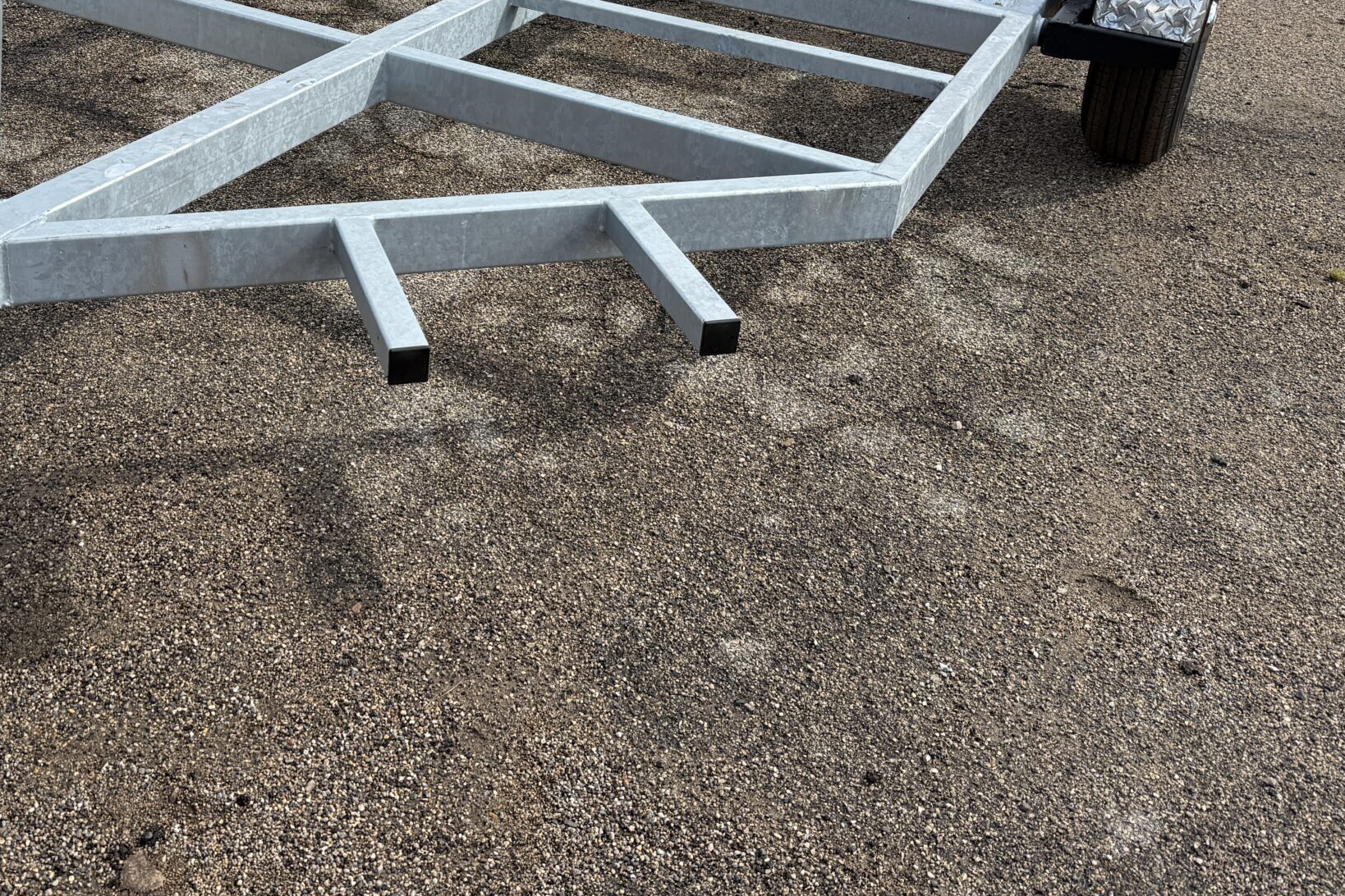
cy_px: 190
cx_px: 448
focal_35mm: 39
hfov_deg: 48.7
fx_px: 1457
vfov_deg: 33.3
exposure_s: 1/3021
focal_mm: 6.76
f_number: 1.78
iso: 100
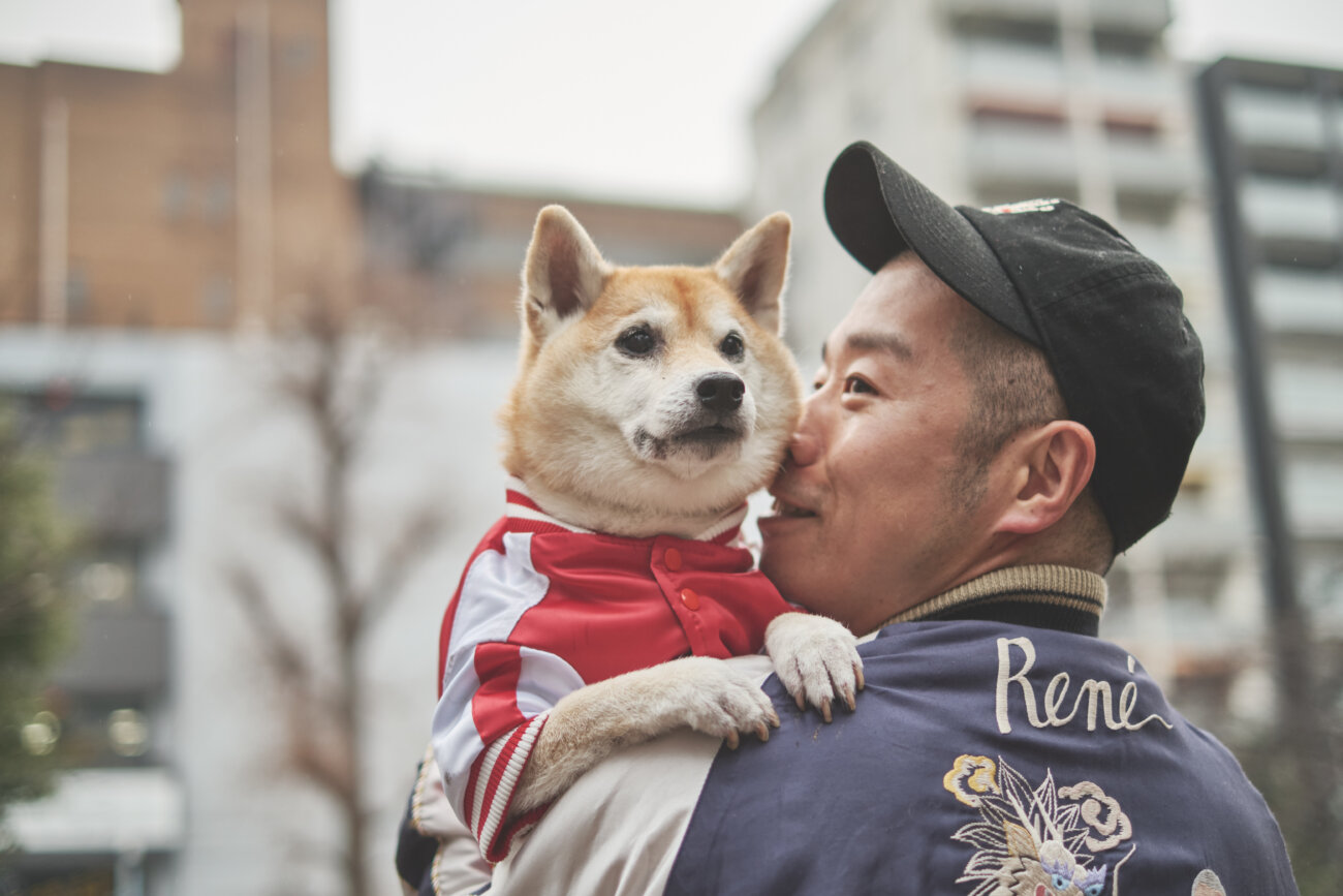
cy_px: 448
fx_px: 1977
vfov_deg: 25.5
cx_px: 672
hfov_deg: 37.5
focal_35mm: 53
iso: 400
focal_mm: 35
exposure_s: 1/640
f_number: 1.4
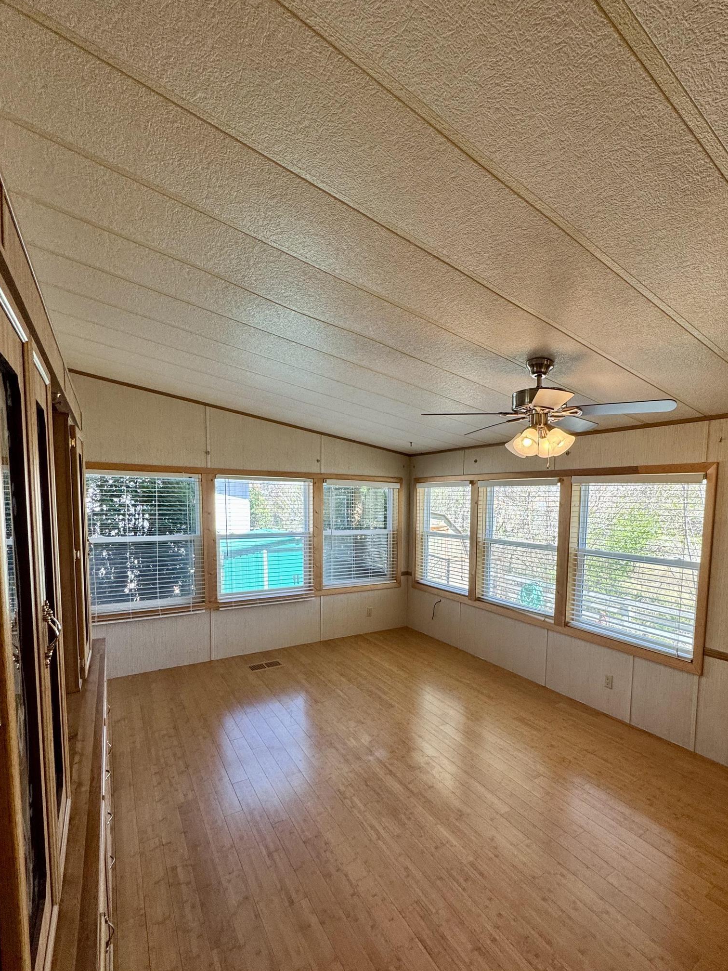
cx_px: 413
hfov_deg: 77.7
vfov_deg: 94.2
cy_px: 537
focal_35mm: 16
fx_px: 449
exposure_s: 1/120
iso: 125
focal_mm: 2.22
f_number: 2.2
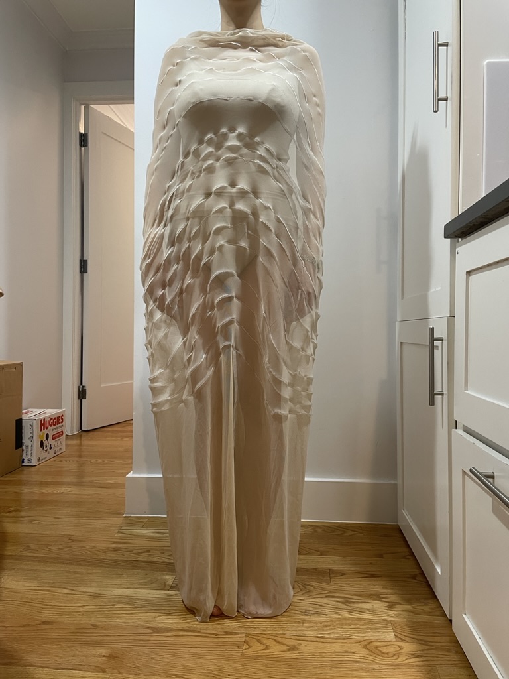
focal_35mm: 26
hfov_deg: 53.1
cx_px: 254
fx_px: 510
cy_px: 340
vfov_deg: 67.3
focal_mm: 4.2
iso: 250
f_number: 1.6
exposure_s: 1/60
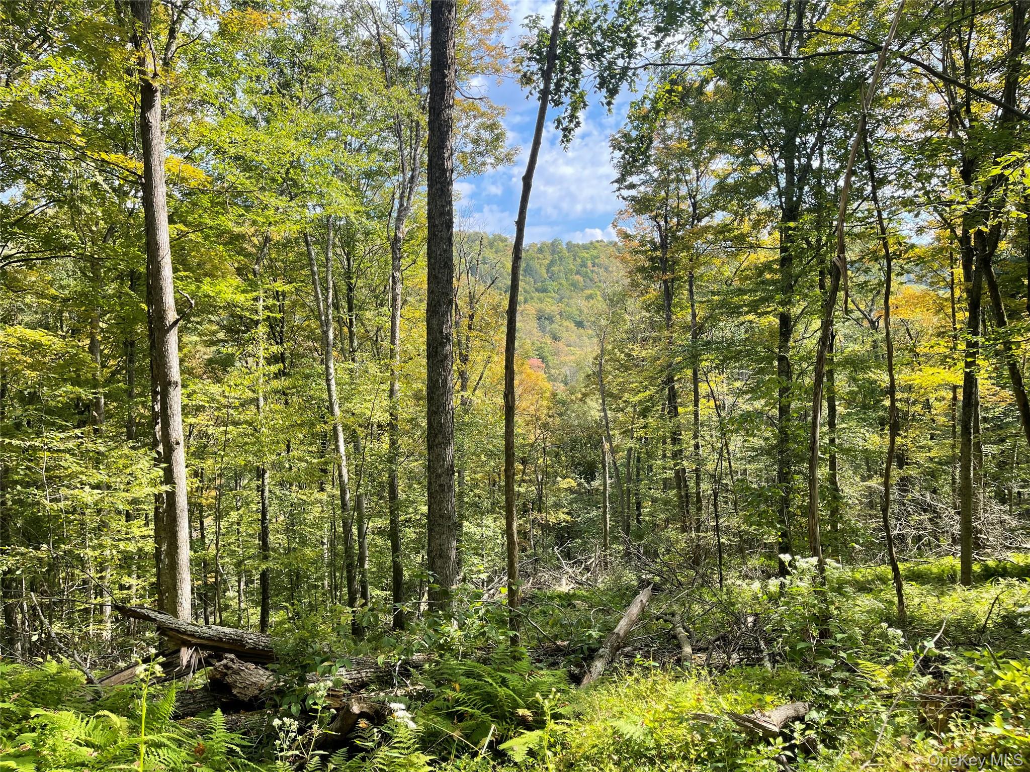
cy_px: 386
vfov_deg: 54.9
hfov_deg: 69.4
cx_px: 515
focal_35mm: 25
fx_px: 744
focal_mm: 5.1
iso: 32
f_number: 1.6
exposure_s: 1/818
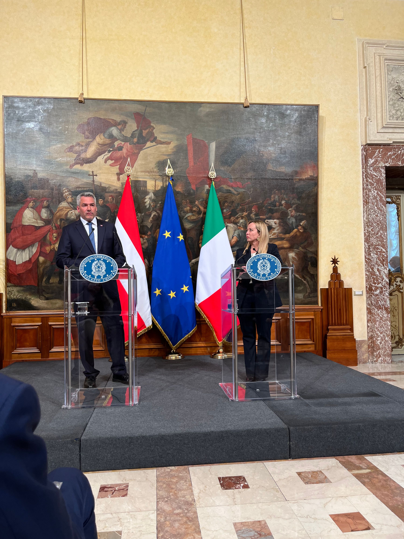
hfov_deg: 53.1
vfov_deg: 67.3
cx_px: 202
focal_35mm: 26
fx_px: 405
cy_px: 270
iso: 80
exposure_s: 1/100
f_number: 1.6
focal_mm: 5.1
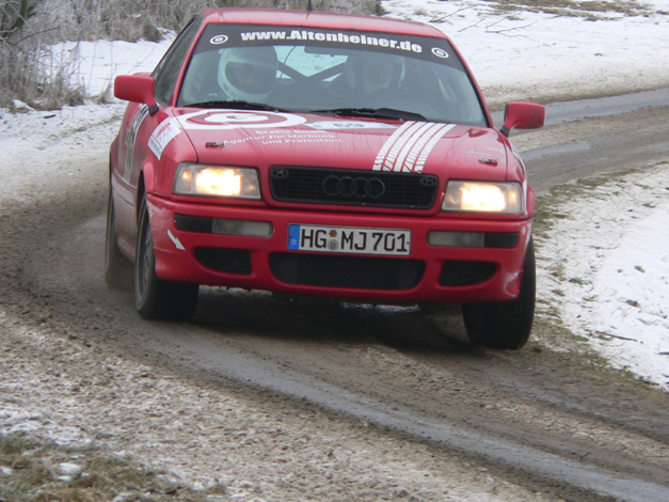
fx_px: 8019
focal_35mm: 415
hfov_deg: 4.8
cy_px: 213
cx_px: 352
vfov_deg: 3.6
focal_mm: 54
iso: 80
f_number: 4
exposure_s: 1/125
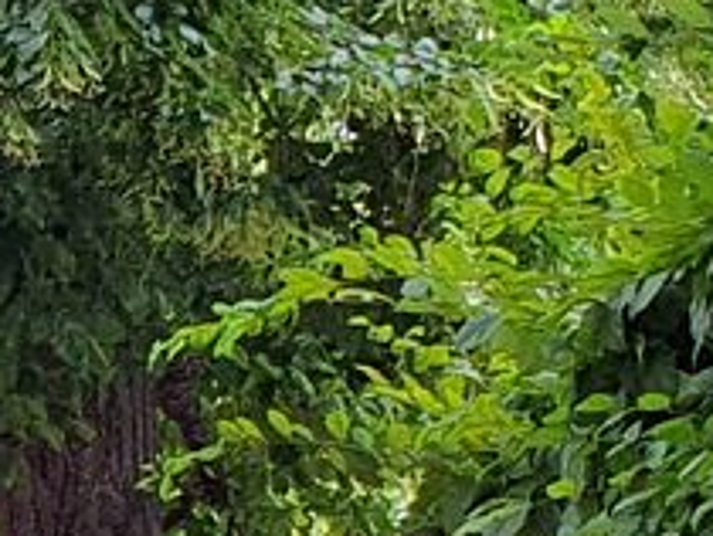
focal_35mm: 198
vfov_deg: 7.1
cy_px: 1208
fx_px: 4083
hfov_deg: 8.9
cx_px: -1039
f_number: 2.4
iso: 50
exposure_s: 1/184
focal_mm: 4.3
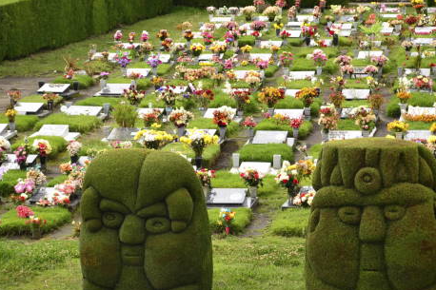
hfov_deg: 15.6
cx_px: 147
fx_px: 1586
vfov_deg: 10.5
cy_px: 100
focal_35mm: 131
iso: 100
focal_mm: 50
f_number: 5.6
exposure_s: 1/30
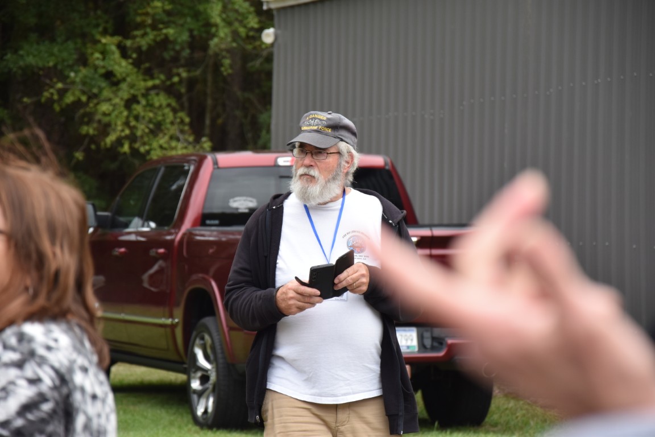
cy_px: 218
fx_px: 2865
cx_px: 328
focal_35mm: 158
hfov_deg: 13.0
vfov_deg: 8.7
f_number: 5.6
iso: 360
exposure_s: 1/500
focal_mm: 105
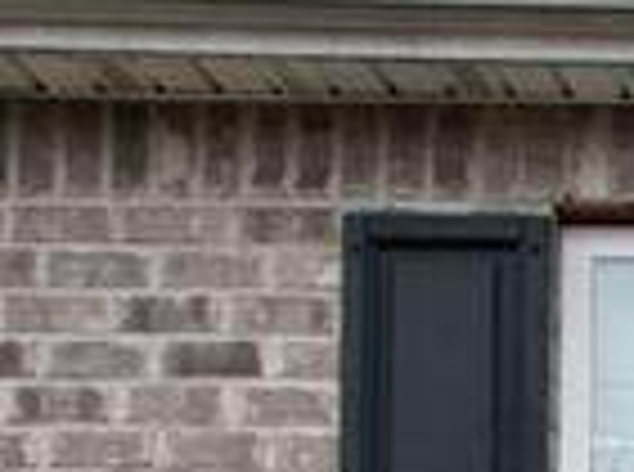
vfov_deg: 8.2
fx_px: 2813
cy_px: 1425
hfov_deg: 11.6
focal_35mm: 154
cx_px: 1259
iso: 110
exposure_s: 1/40
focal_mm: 8.38
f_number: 2.8
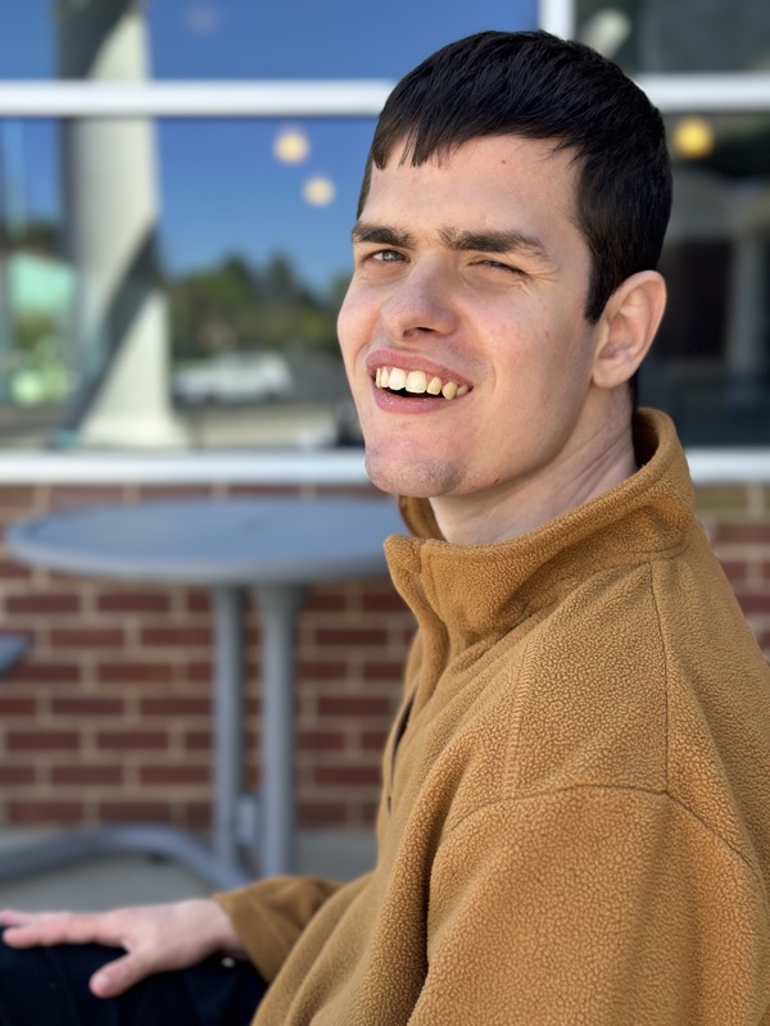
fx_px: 1424
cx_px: 385
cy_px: 513
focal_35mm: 48
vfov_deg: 39.7
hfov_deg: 30.3
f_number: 1.78
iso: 80
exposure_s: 1/887
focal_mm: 6.86
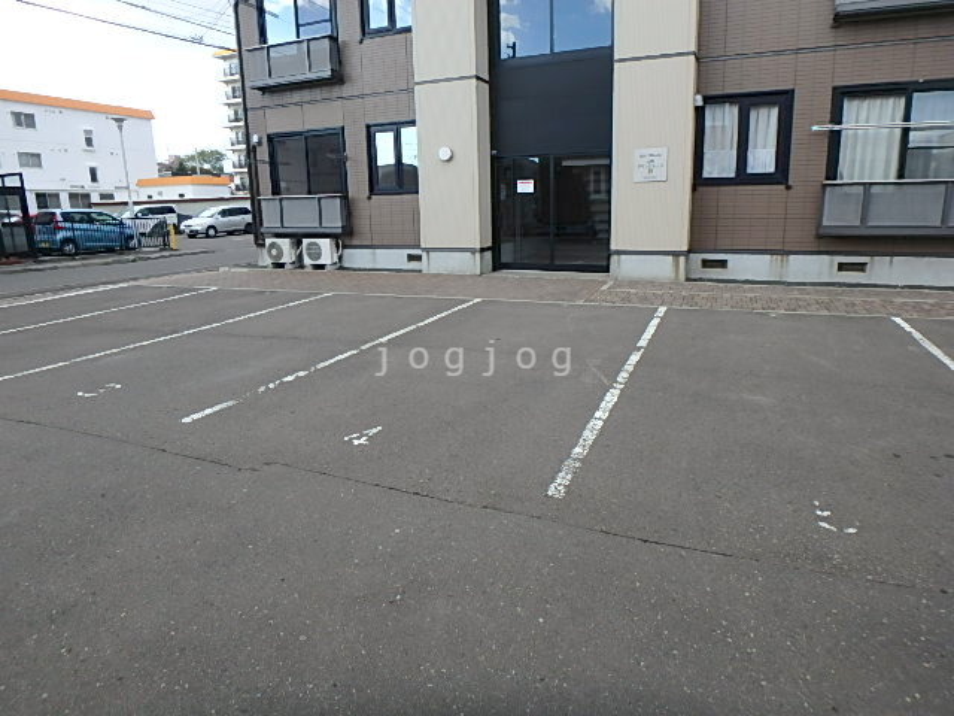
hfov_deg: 79.0
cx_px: 477
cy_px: 358
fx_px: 579
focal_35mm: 21
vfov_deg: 63.4
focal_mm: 3.7
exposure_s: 1/250
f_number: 3.5
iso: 125
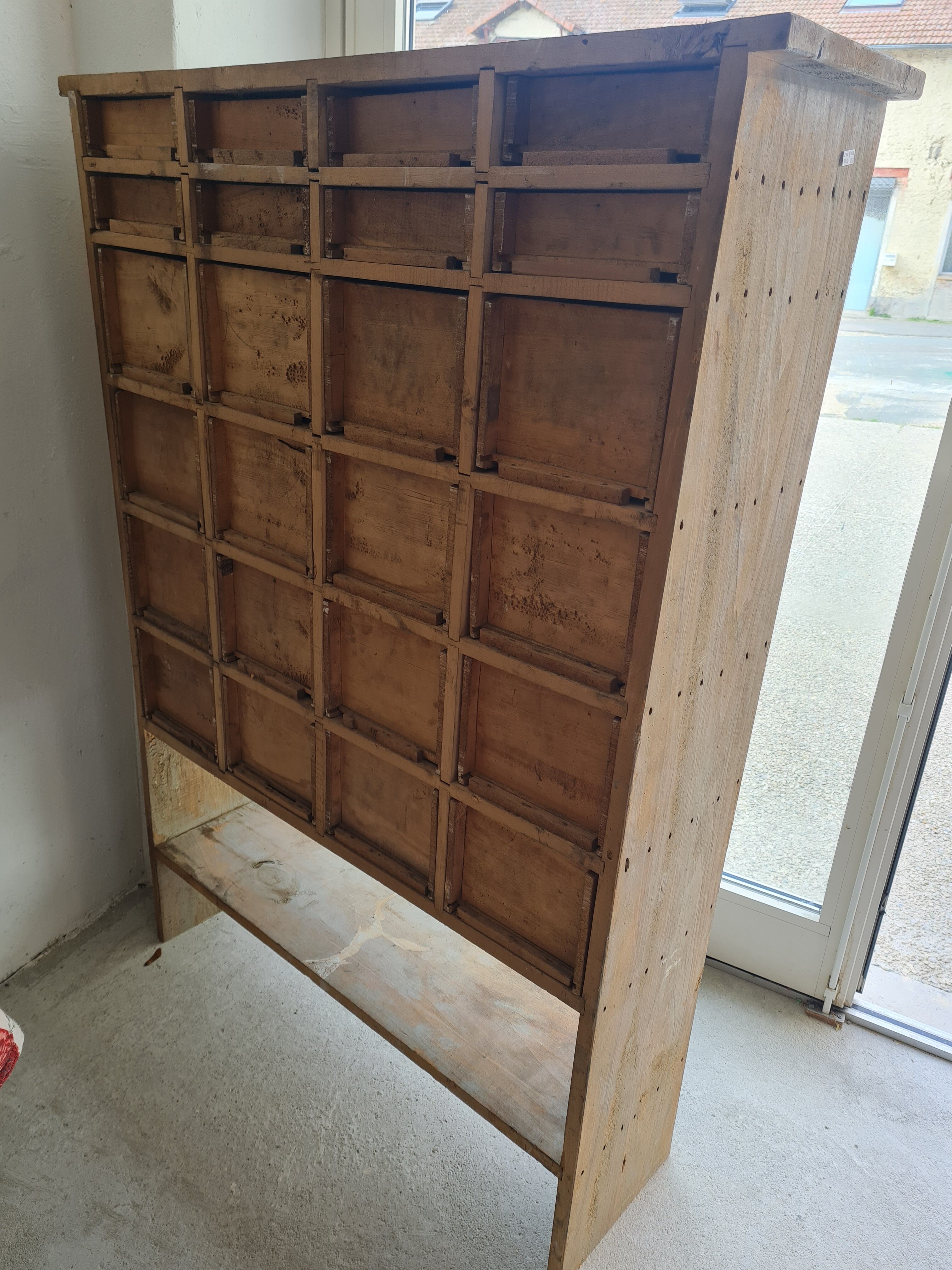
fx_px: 953
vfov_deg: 67.3
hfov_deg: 53.1
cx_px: 476
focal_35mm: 26
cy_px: 635
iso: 50
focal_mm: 5.4
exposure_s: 1/182
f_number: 1.8
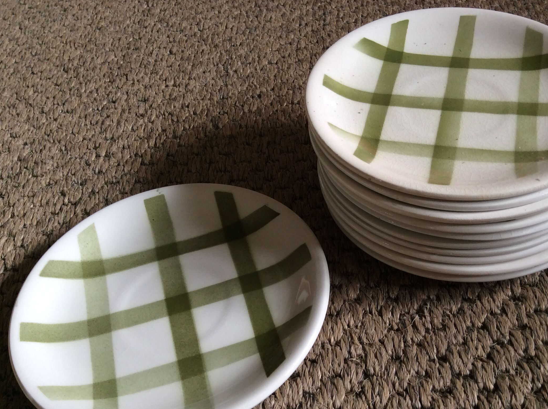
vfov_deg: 35.8
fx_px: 632
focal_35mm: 40
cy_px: 239
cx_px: 324
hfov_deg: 46.6
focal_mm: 3.3
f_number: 2.4
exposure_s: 1/33
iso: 40
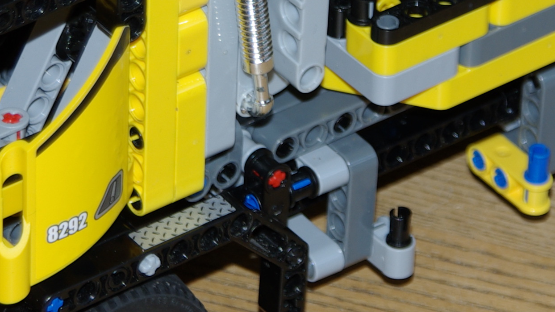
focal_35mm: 309
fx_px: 4542
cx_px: 311
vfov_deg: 3.9
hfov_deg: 7.0
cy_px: -31
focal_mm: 63
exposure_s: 1/90
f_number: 5.6
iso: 100
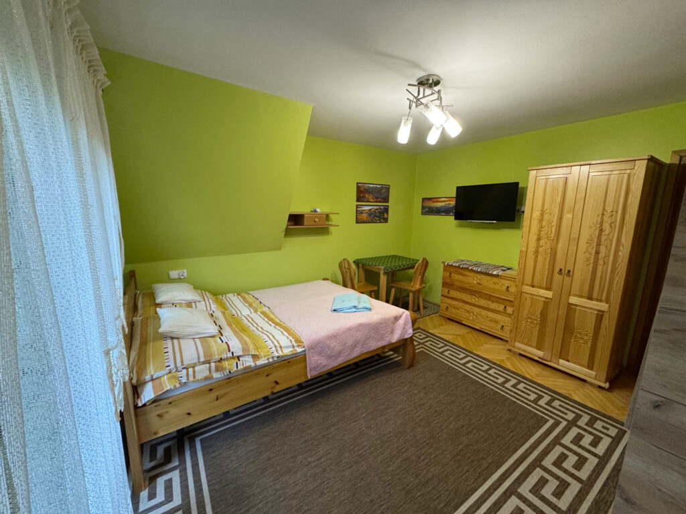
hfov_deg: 102.1
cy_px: 257
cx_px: 343
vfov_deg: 85.7
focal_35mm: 14
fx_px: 277
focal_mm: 2.2
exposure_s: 1/50
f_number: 2.2
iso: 500
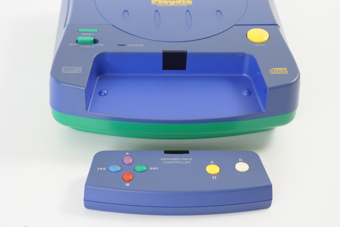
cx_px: 170
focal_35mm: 75
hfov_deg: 27.0
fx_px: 708
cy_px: 114
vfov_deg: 18.2
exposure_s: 1/80
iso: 1250
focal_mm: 50
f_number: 6.3
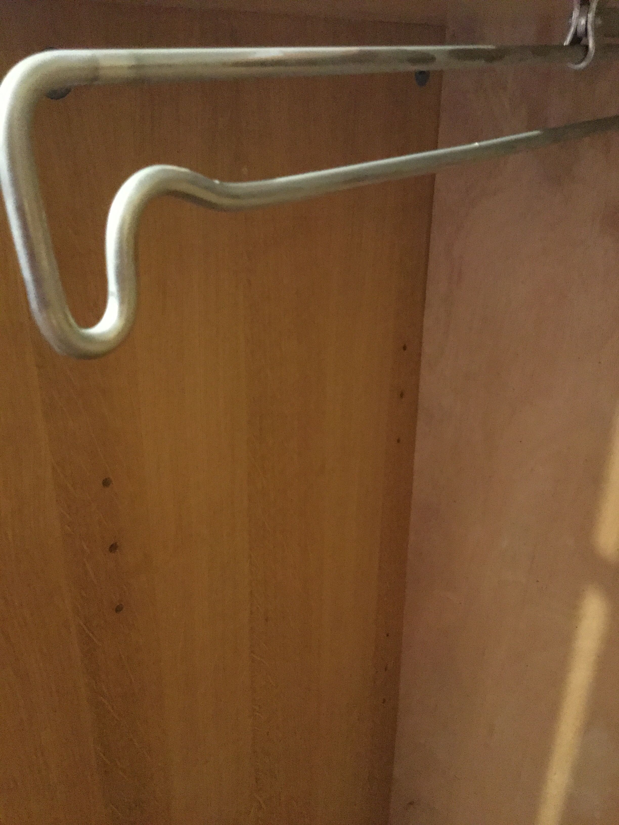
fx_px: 739
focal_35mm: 31
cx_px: 310
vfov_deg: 58.4
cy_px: 412
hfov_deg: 45.4
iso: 800
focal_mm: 3.3
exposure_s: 1/17
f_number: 2.4
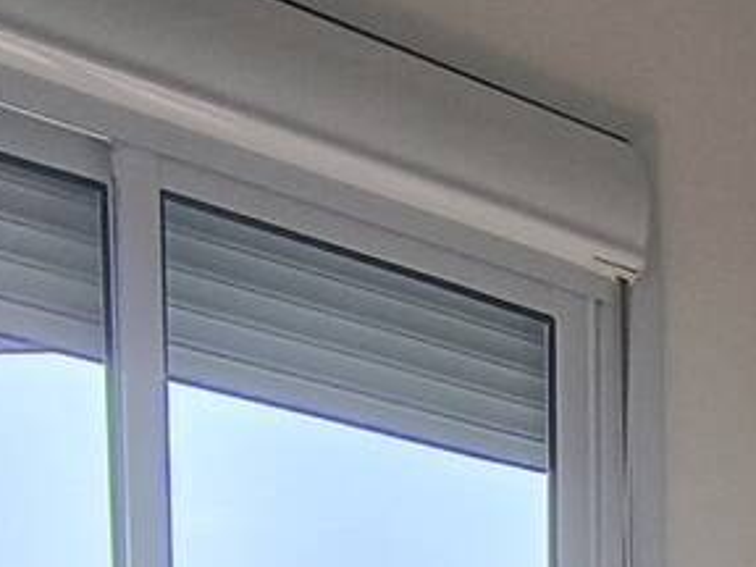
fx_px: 1747
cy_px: 1137
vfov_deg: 15.0
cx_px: 1284
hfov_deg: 19.5
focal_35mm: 80
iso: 50
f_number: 2.2
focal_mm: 1.65
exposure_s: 1/551
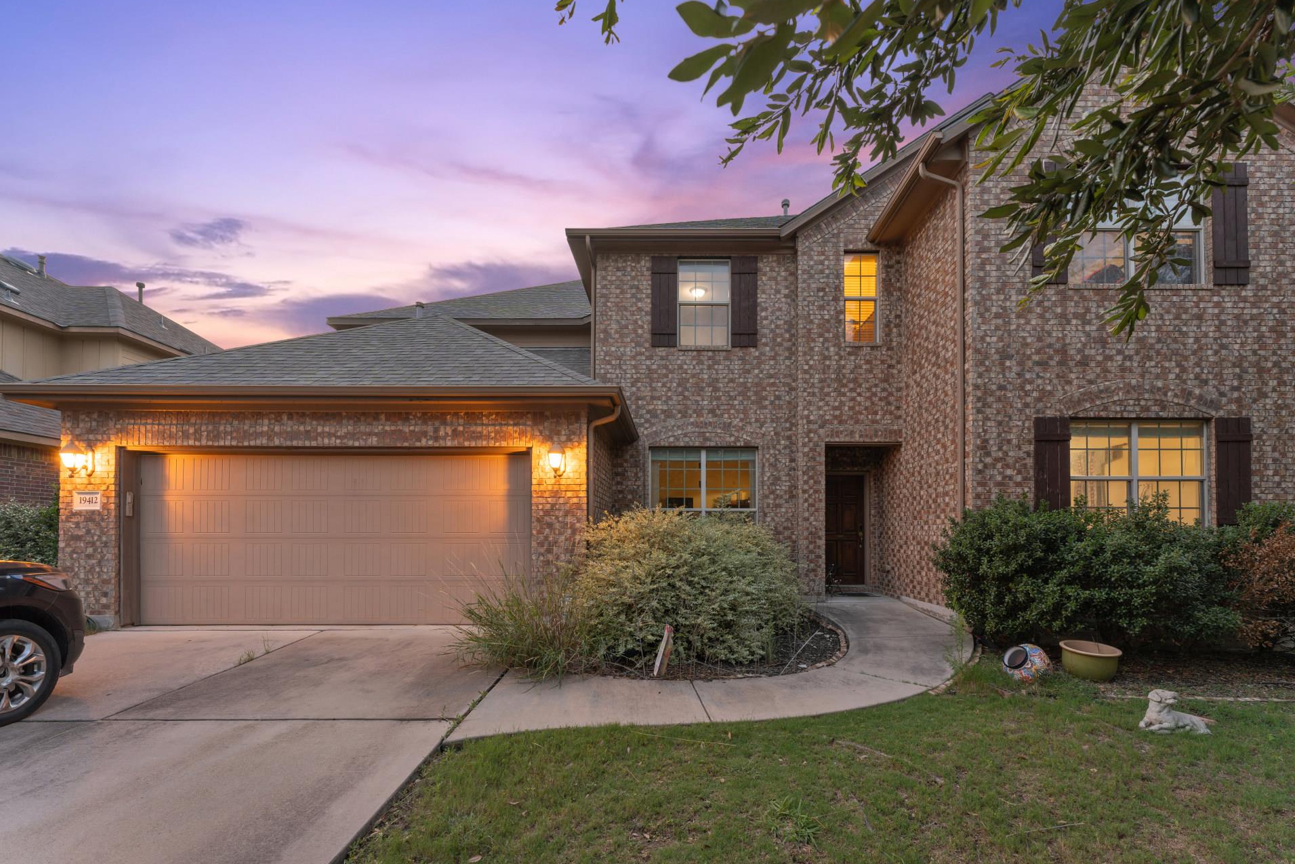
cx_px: 683
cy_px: 447
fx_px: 540
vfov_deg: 77.3
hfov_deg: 100.3
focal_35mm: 15
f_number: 8
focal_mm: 14
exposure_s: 1.3
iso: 125
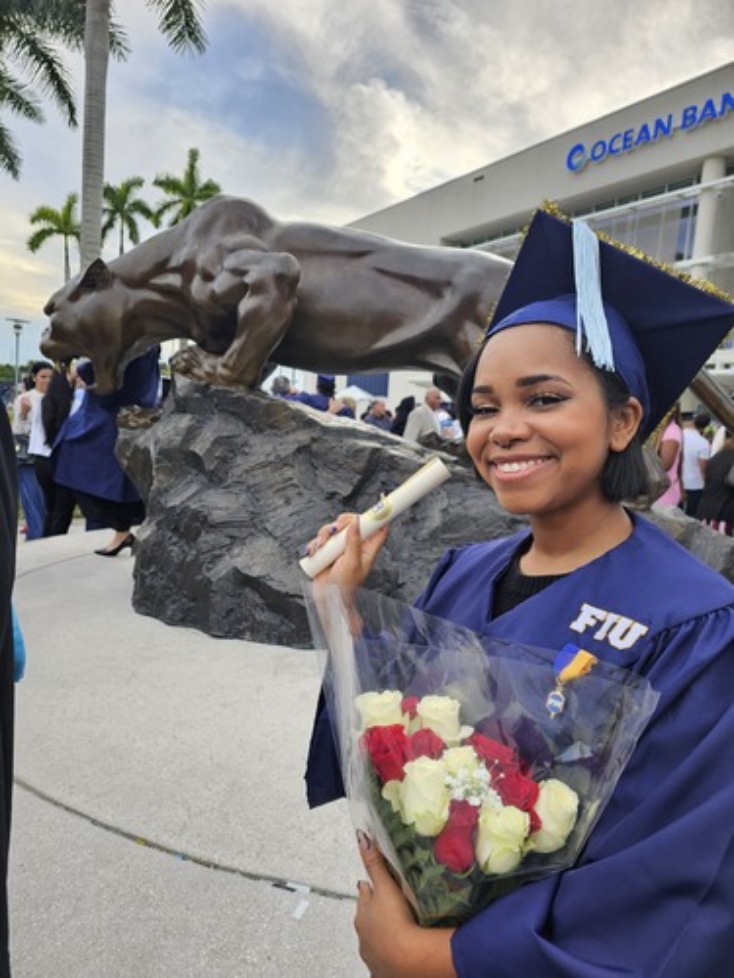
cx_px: 367
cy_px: 489
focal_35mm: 23
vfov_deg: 73.9
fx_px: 650
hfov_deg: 58.9
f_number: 1.7
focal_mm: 6.3
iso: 32
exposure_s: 1/180
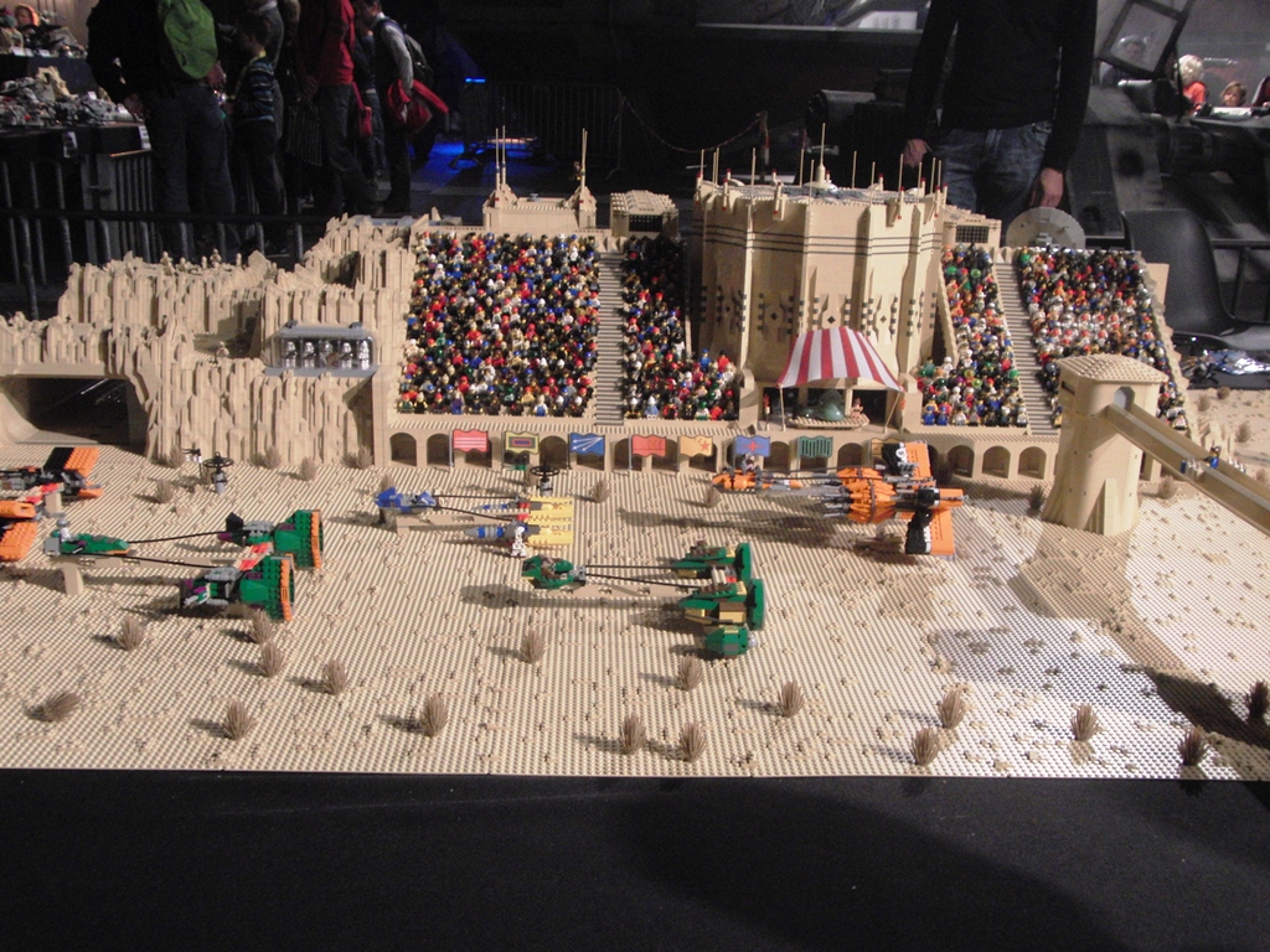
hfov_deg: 50.1
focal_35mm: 37
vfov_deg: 38.7
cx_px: 635
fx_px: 1357
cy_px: 476
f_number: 3
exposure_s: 1/20
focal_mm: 6.5
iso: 400
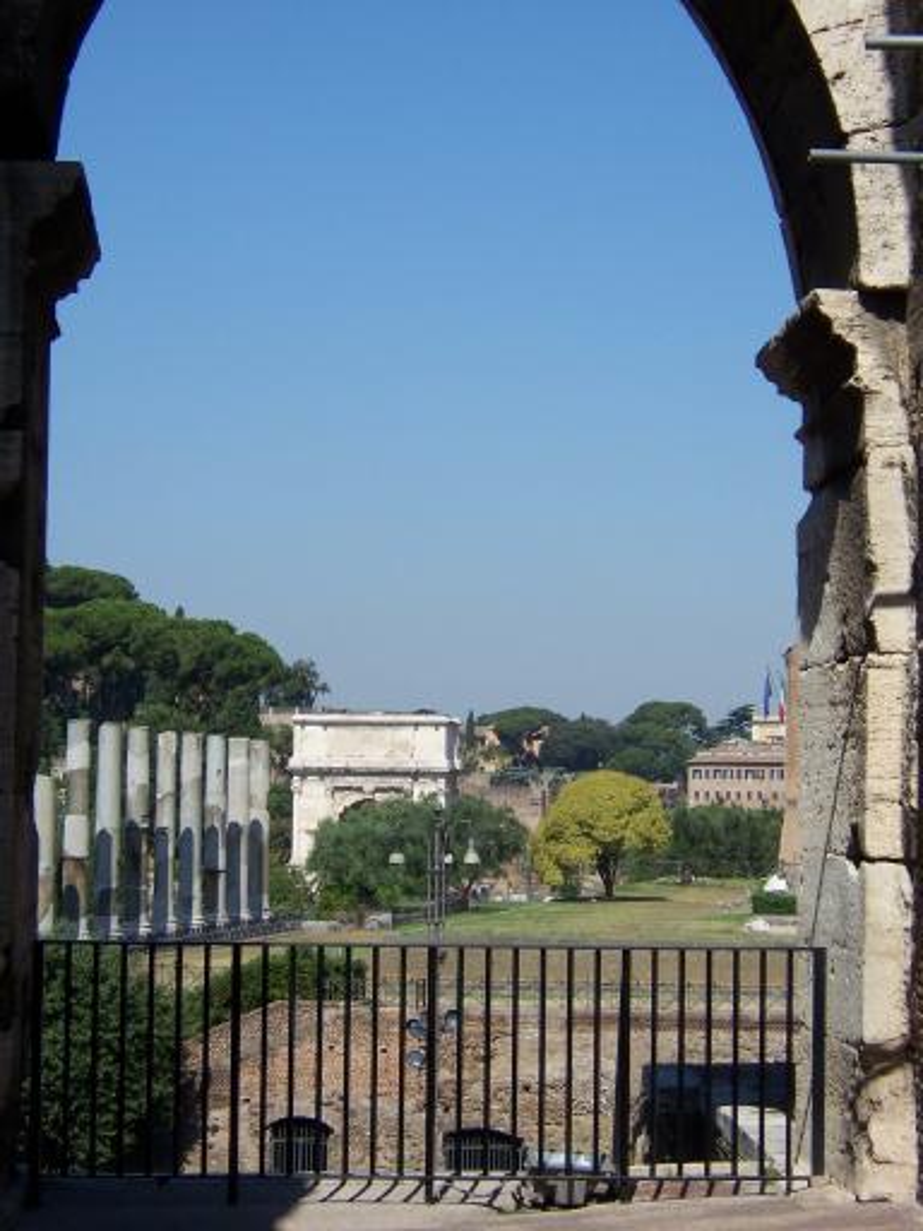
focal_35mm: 82
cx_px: 462
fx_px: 2915
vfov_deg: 23.8
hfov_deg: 18.0
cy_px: 616
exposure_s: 1/750
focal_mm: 13.5
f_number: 4.8
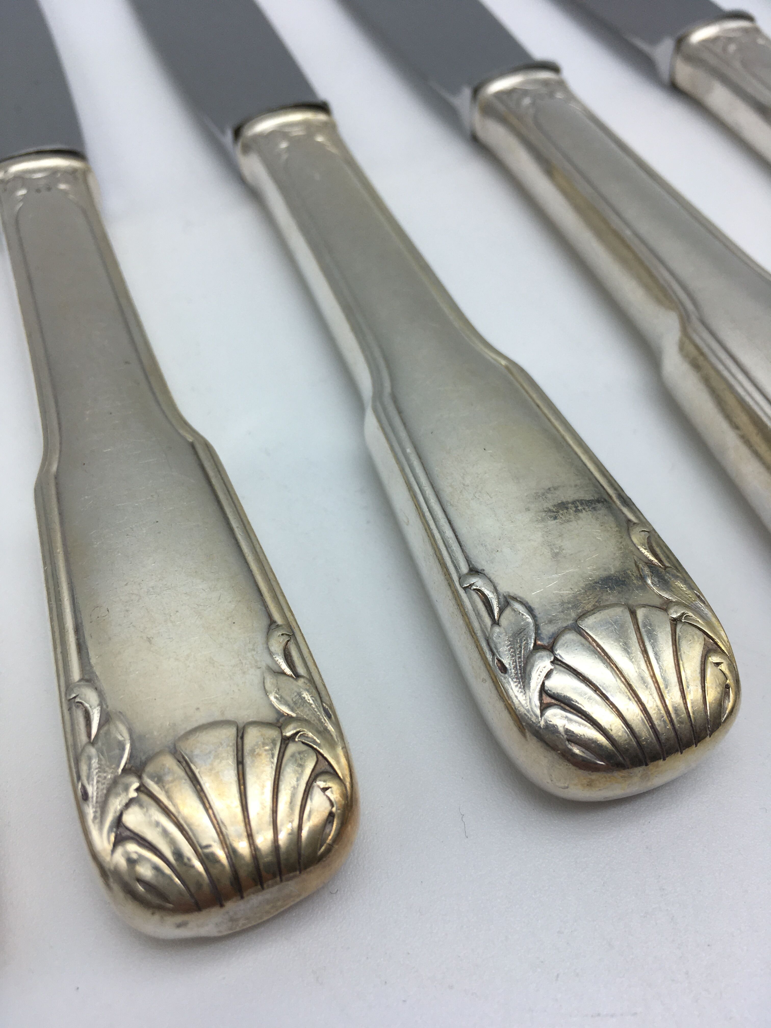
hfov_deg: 48.2
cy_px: 514
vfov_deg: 61.7
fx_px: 861
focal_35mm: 29
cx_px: 386
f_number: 2.2
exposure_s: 1/288
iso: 25
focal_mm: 4.15
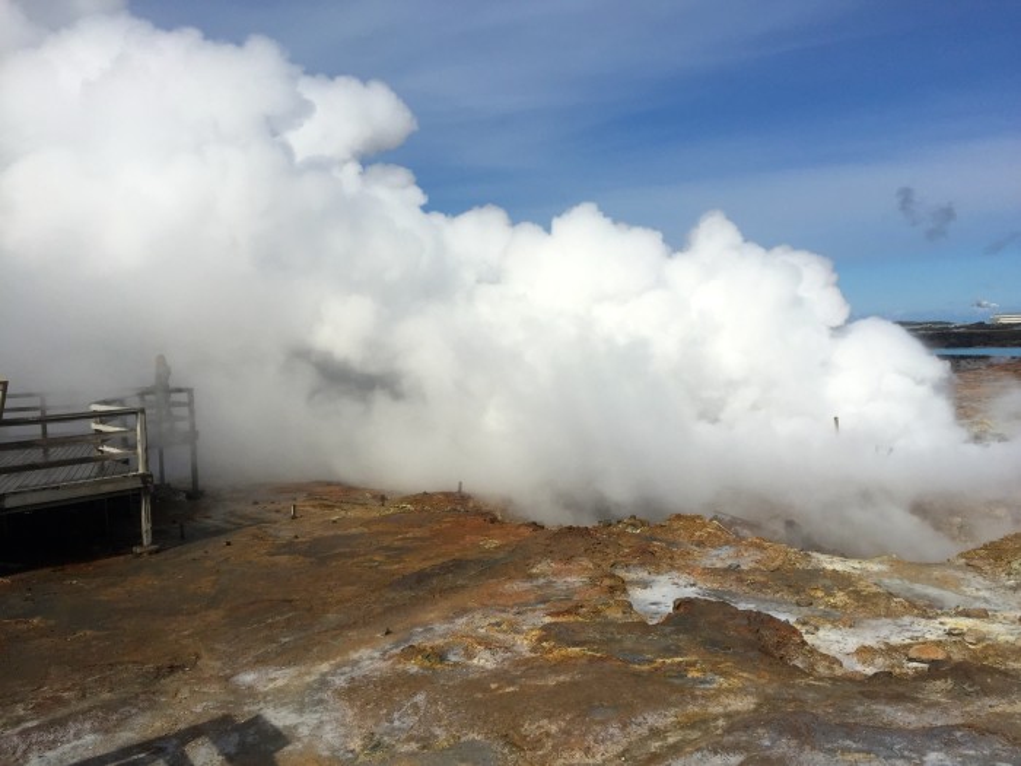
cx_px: 510
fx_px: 855
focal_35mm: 29
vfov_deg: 48.2
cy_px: 383
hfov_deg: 61.7
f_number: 2.2
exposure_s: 1/5650
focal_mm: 4.15
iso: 32
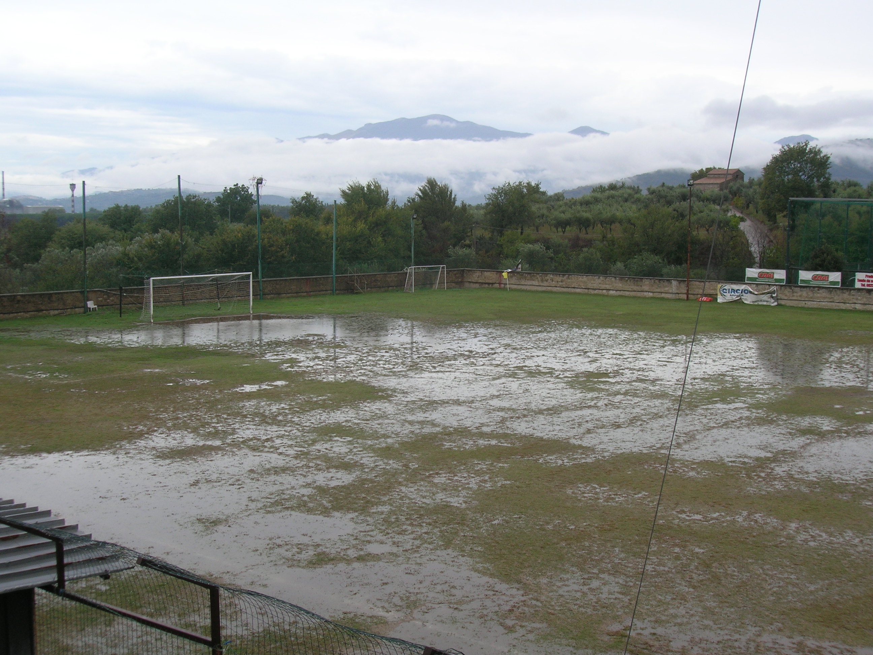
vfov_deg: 34.3
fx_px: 1059
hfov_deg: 44.8
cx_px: 436
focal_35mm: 42
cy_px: 328
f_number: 5.2
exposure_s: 1/111
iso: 50
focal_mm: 7
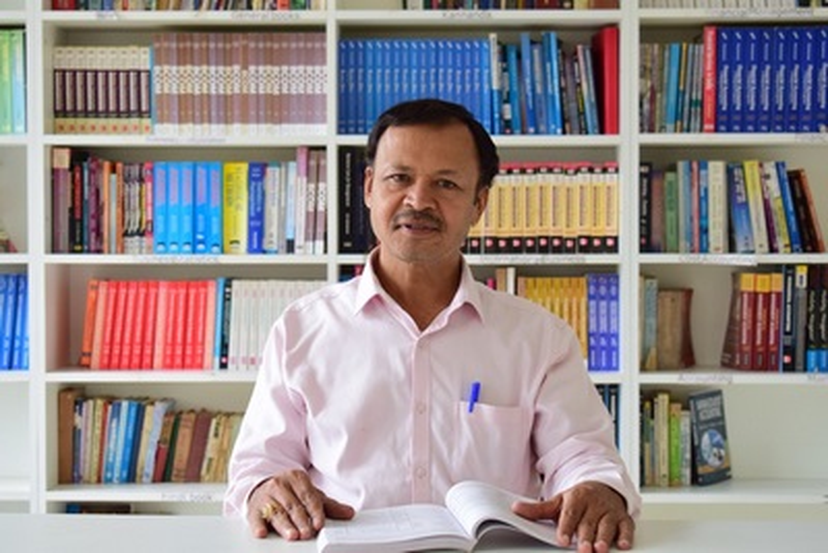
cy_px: 276
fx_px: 1795
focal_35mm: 78
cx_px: 414
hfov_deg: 26.0
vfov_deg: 17.5
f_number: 5.6
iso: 1000
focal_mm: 52
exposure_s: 1/80
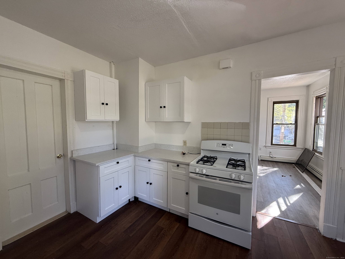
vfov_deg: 85.7
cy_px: 130
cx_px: 172
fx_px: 140
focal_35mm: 14
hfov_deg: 102.1
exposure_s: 1/99
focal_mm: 2.22
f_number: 2.2
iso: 250
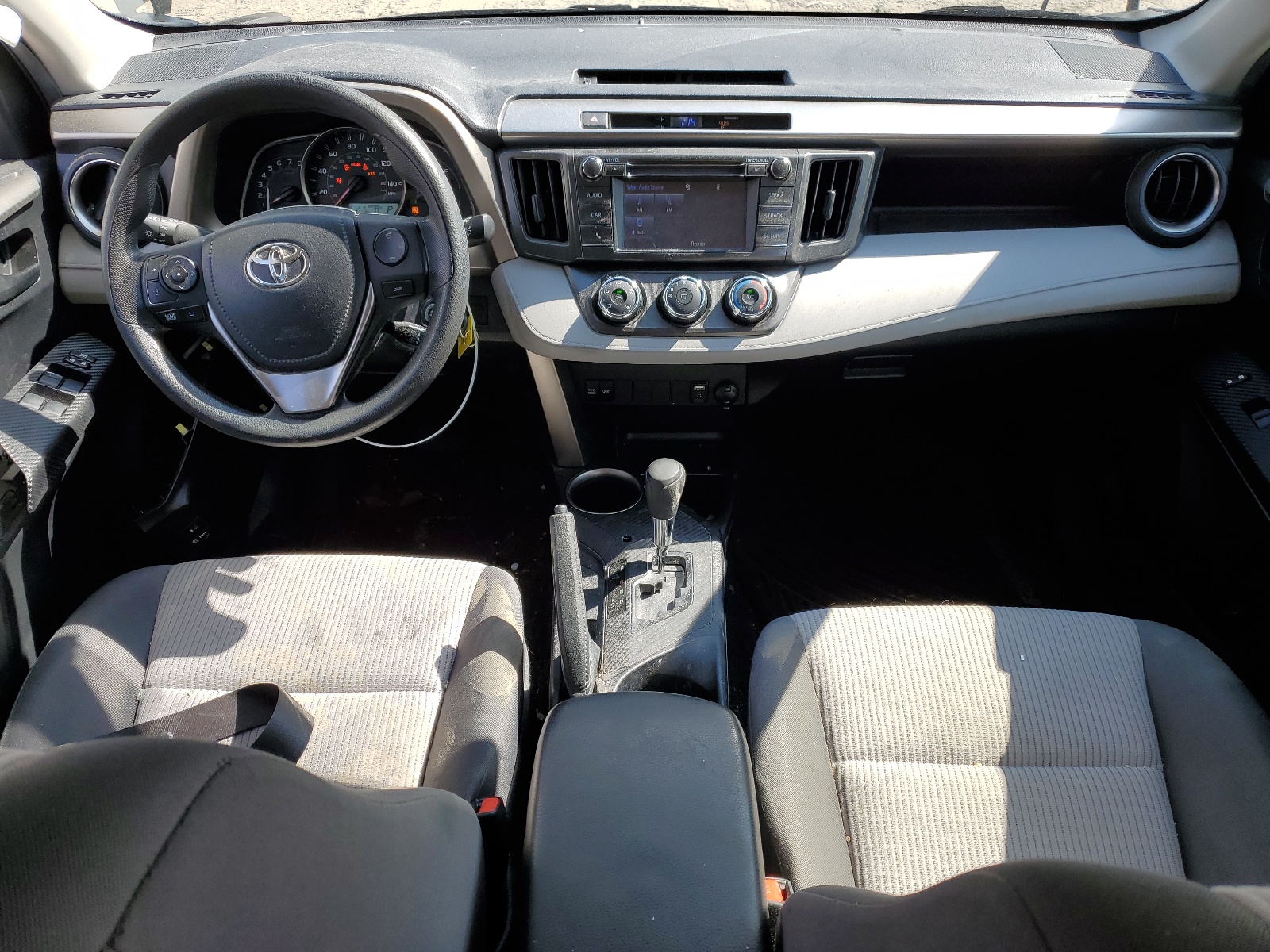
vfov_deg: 53.1
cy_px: 476
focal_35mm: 26
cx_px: 635
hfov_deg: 67.3
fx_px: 954
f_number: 1.5
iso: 50
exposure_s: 1/769
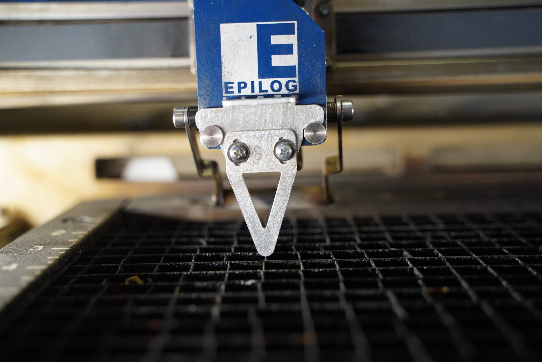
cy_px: 181
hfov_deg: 42.7
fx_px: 693
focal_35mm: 46
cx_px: 271
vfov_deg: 29.2
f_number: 3.5
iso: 1600
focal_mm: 46
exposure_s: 1/200
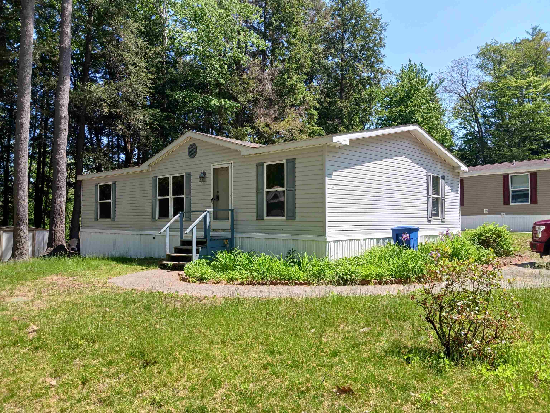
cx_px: 275
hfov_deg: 65.3
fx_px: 429
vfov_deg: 51.4
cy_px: 206
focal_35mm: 27
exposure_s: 1/201
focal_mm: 4
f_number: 1.8
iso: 20
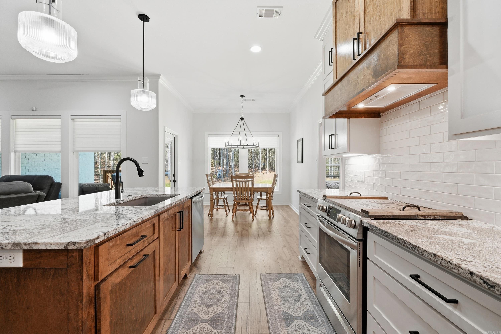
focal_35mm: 15
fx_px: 209
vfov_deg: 77.3
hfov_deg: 100.4
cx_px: 250
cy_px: 167
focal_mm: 10
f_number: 9
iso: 320
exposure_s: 1/60
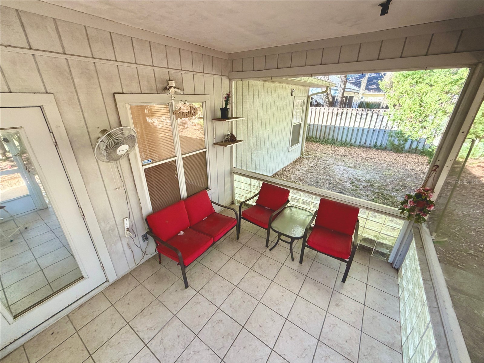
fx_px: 196
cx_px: 242
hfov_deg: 102.1
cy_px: 182
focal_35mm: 14
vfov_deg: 85.7
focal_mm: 2.22
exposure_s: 1/121
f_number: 2.2
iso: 250
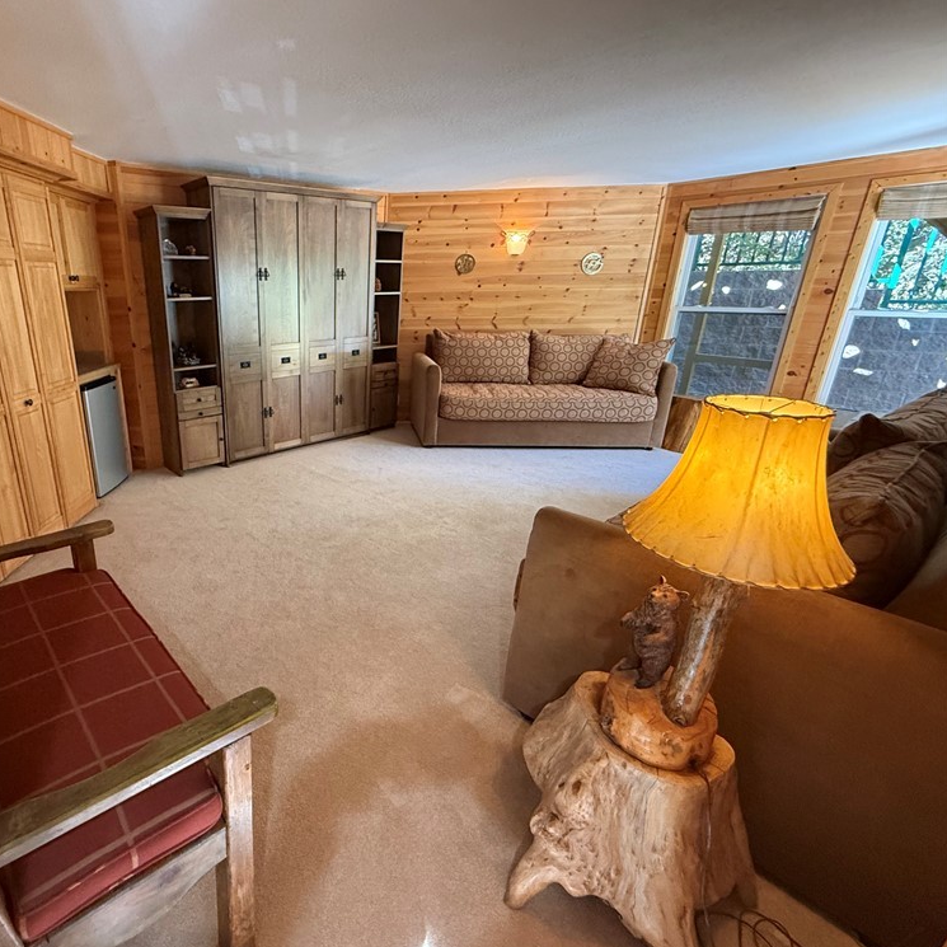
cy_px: 468
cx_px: 299
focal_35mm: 17
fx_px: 526
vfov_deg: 84.0
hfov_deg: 80.5
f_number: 2.2
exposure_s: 1/60
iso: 500
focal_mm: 2.22
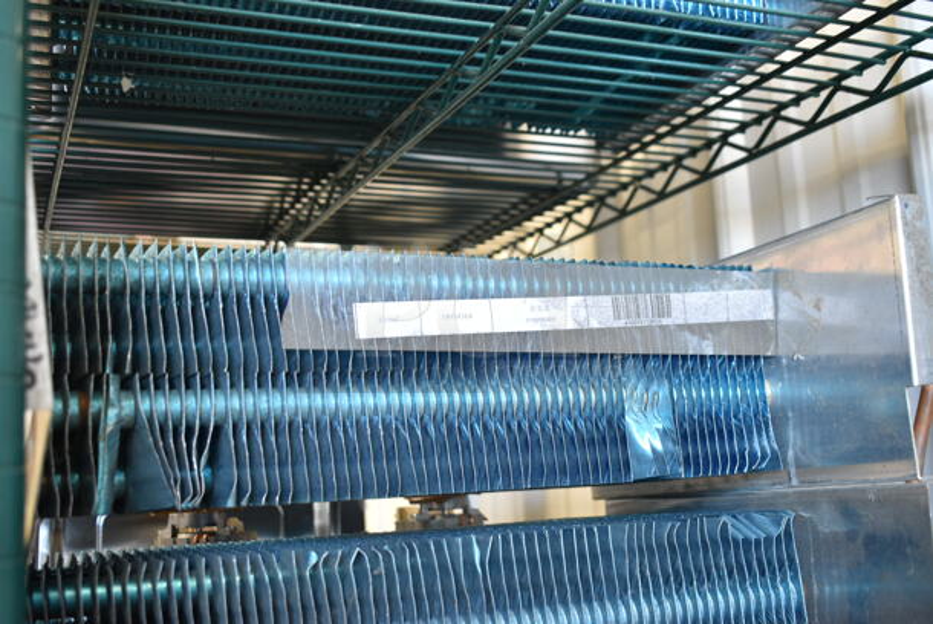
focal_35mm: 40
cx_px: 466
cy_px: 312
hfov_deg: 47.9
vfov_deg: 33.1
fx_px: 1051
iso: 900
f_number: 4
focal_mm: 27
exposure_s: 1/40
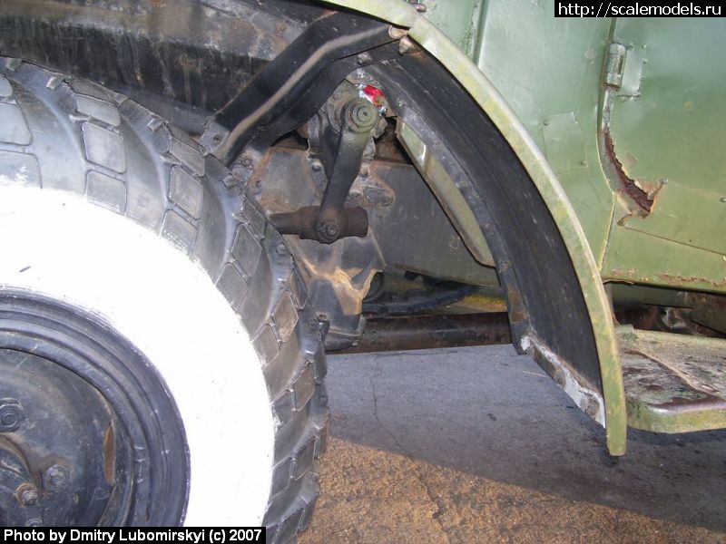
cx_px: 363
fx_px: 776
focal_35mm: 37
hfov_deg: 50.1
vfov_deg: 38.7
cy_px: 272
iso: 80
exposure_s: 1/60
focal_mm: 6
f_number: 2.7
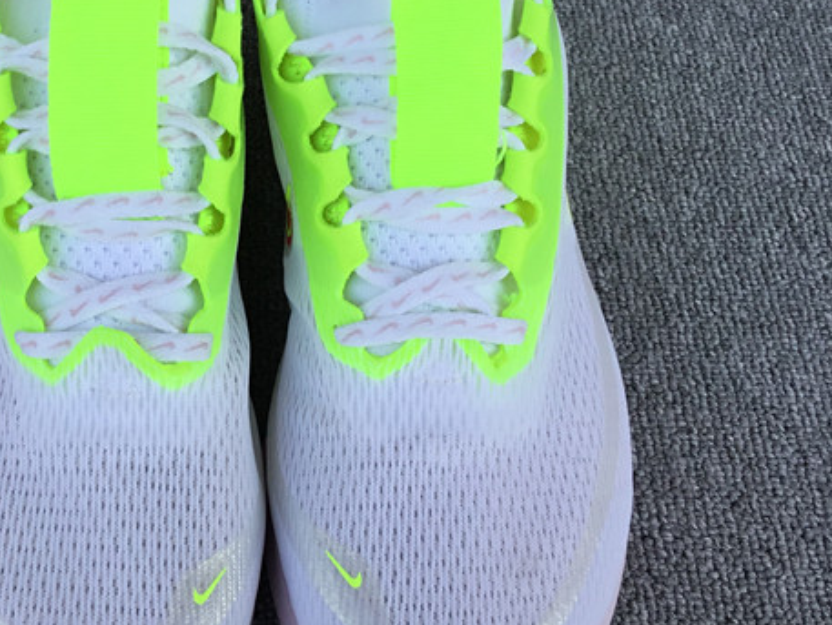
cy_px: 210
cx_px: 244
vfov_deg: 23.9
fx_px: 1467
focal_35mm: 61
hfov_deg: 31.3
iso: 25
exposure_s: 1/299
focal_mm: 3.3
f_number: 2.4
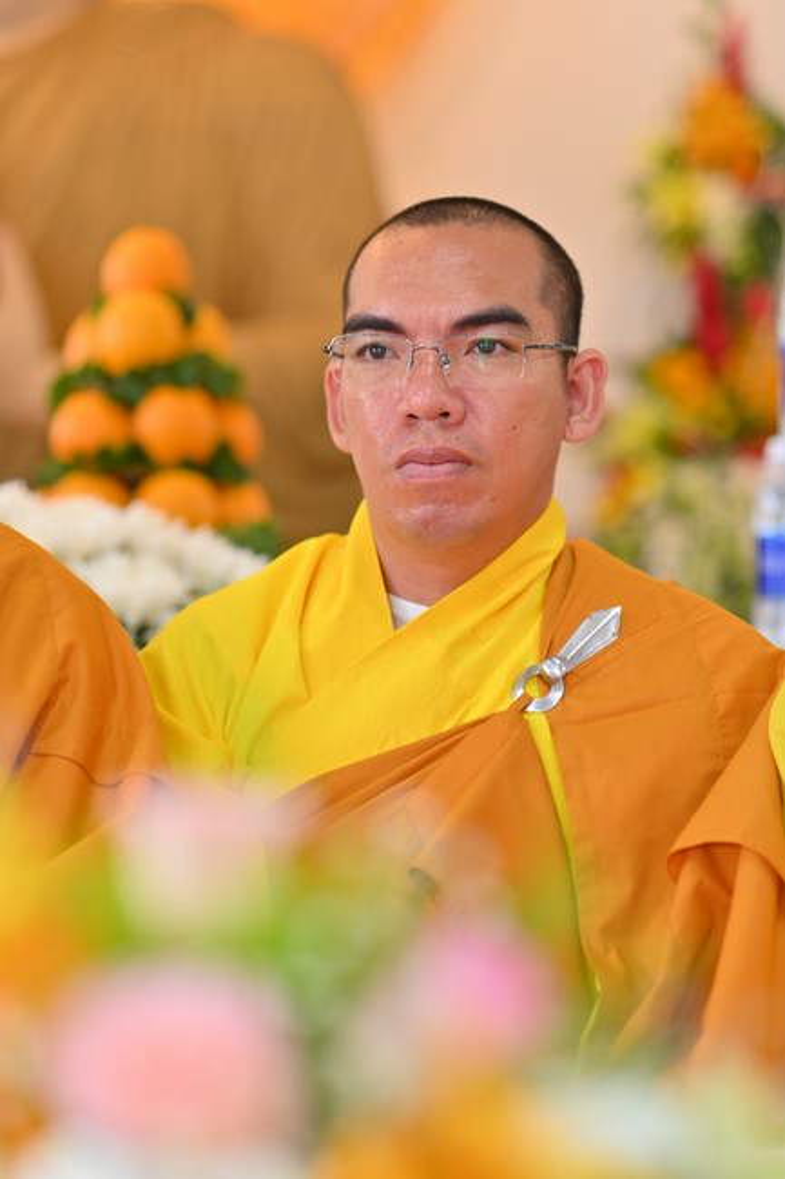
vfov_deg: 23.9
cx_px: 392
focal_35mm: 85
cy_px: 590
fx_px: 2781
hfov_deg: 16.1
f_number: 2.5
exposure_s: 1/80
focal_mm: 85
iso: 125
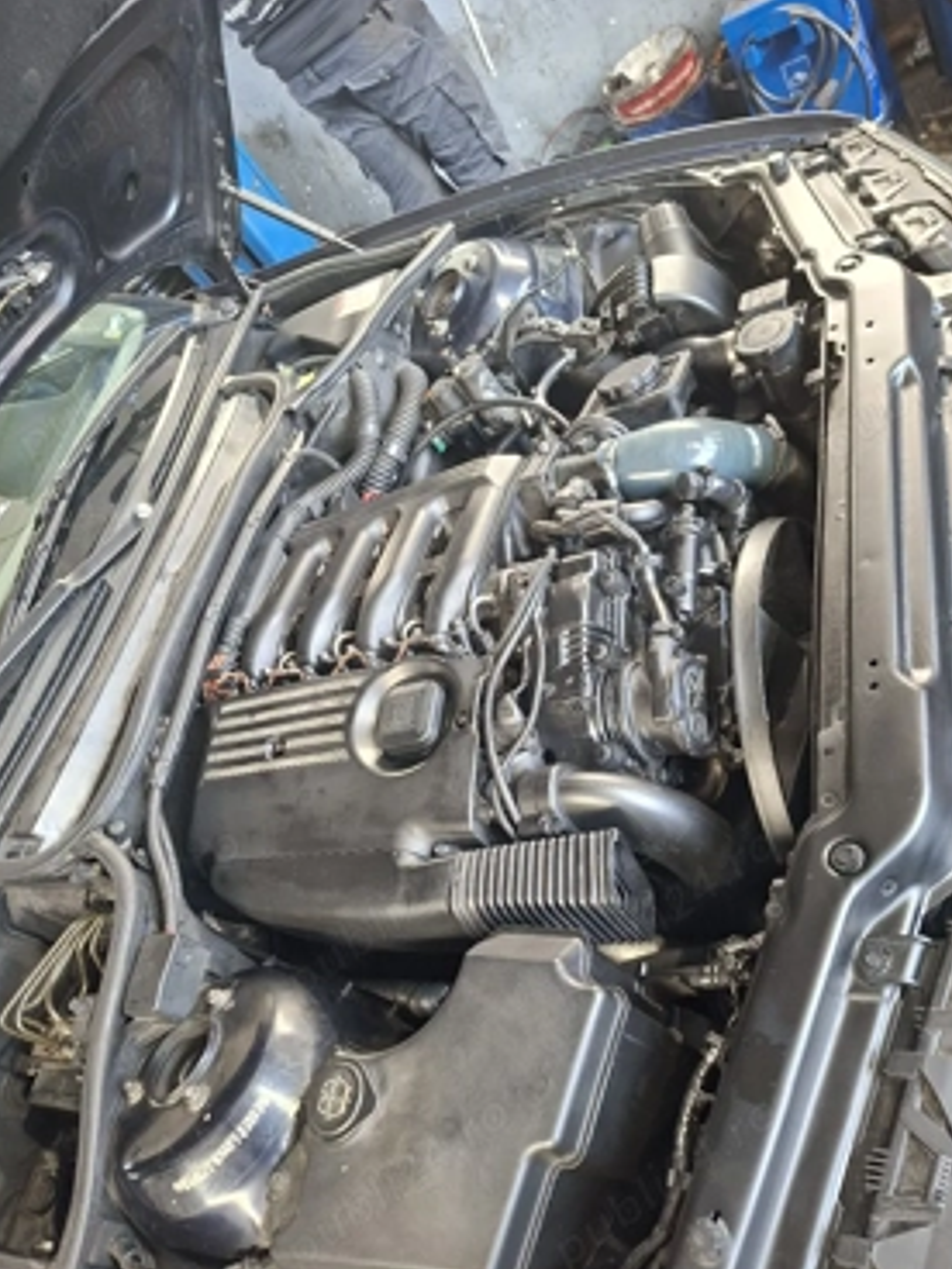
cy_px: 686
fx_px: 917
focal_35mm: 25
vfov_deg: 69.3
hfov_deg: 54.9
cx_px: 466
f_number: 1.8
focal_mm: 5.54
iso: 320
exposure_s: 1/33
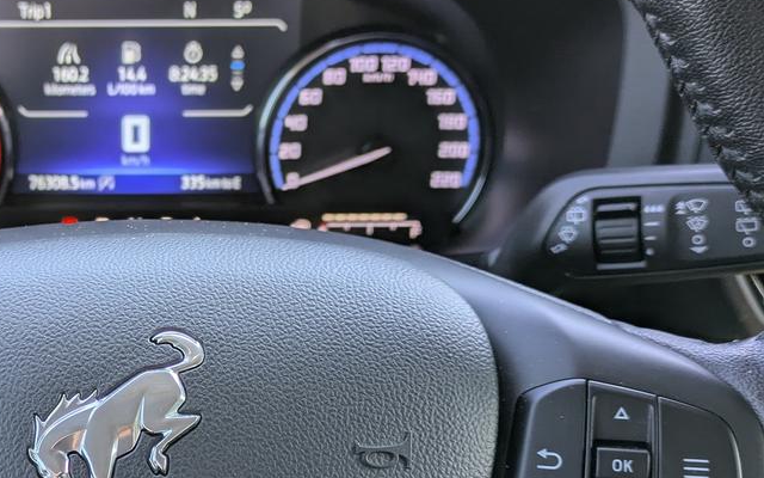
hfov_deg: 37.1
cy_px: 288
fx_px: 1104
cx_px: 172
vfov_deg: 24.4
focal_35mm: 53
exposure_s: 1/100
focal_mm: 5.43
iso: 54
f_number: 1.89
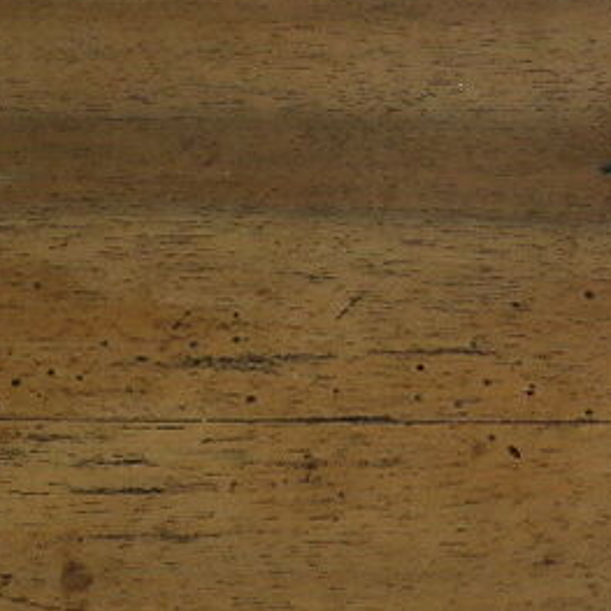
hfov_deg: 7.0
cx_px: 1350
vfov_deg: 7.3
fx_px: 4793
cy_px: 151
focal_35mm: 240
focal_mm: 28
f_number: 5.6
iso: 1600
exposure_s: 1/30
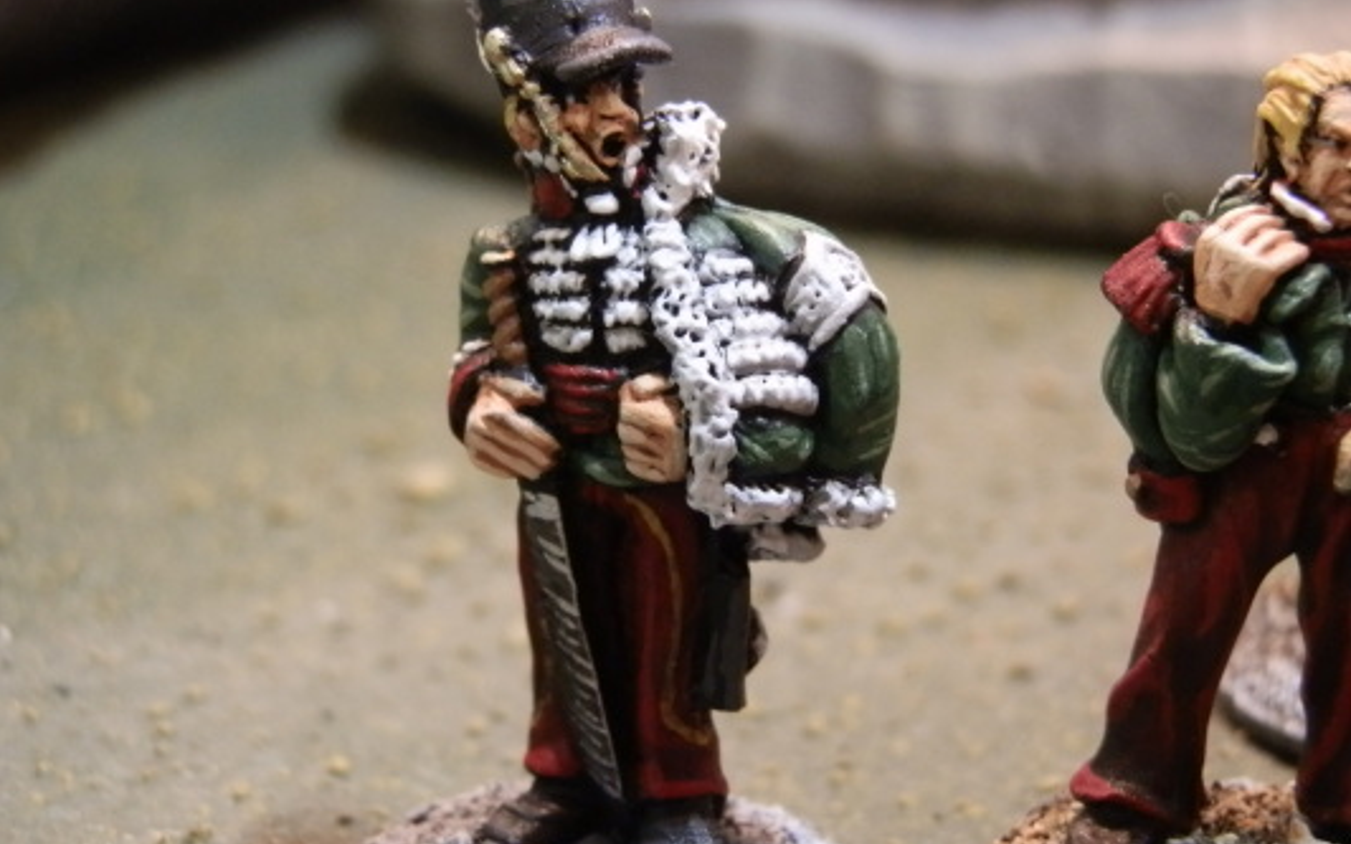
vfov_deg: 20.0
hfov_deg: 31.5
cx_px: 674
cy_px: 408
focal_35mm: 65
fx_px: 2393
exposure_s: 1/25
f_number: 3.7
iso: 400
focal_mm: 10.99
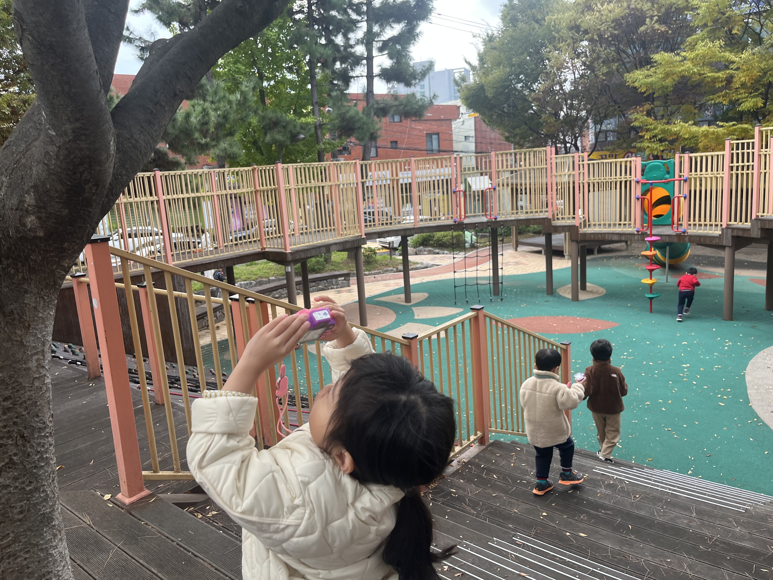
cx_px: 386
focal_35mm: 26
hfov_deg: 67.3
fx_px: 581
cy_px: 290
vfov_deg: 53.1
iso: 50
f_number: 1.6
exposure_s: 1/294
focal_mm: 5.1
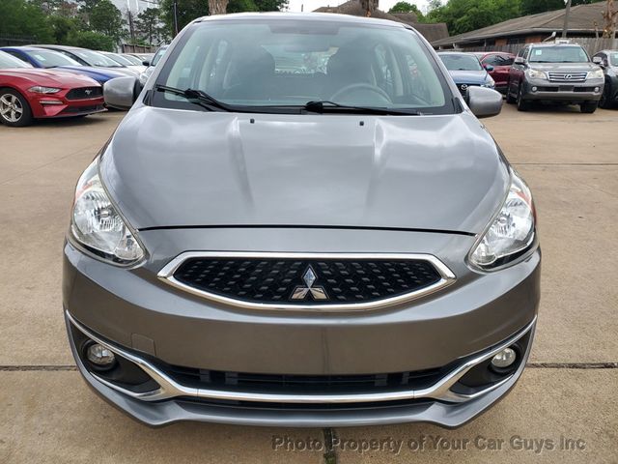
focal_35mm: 26
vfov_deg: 53.1
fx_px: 464
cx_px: 309
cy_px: 232
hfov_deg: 67.3
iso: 64
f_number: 2.4
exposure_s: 1/120
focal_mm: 4.3
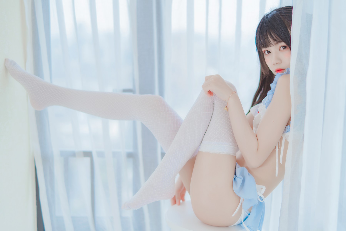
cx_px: 173
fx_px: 481
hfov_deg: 39.6
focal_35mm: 50
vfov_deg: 27.0
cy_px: 116
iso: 100
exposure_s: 1/200
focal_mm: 50
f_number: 1.4
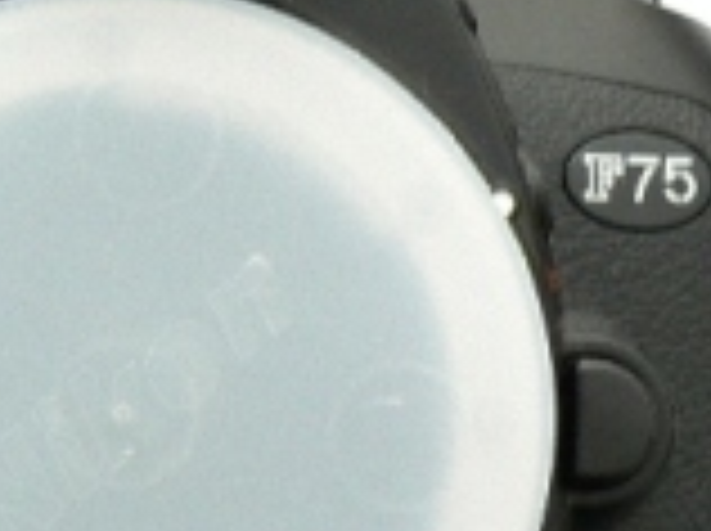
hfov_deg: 13.8
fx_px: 2912
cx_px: 45
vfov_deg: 10.4
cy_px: 279
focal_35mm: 142
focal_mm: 6.2
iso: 100
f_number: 2.8
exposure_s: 1/6
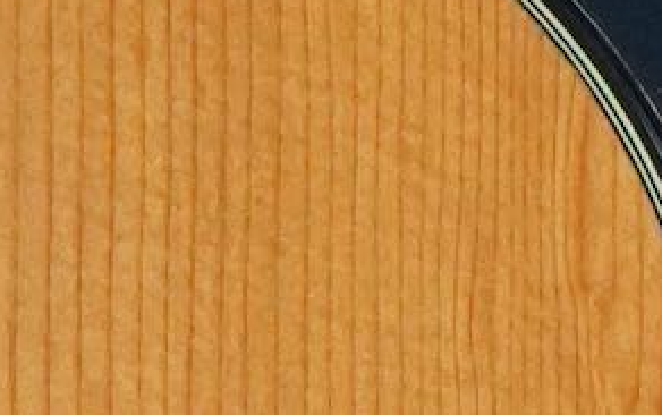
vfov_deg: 2.3
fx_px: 9917
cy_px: 2284
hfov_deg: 3.8
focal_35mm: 549
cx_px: -803
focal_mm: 35
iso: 2500
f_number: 11
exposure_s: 1/60
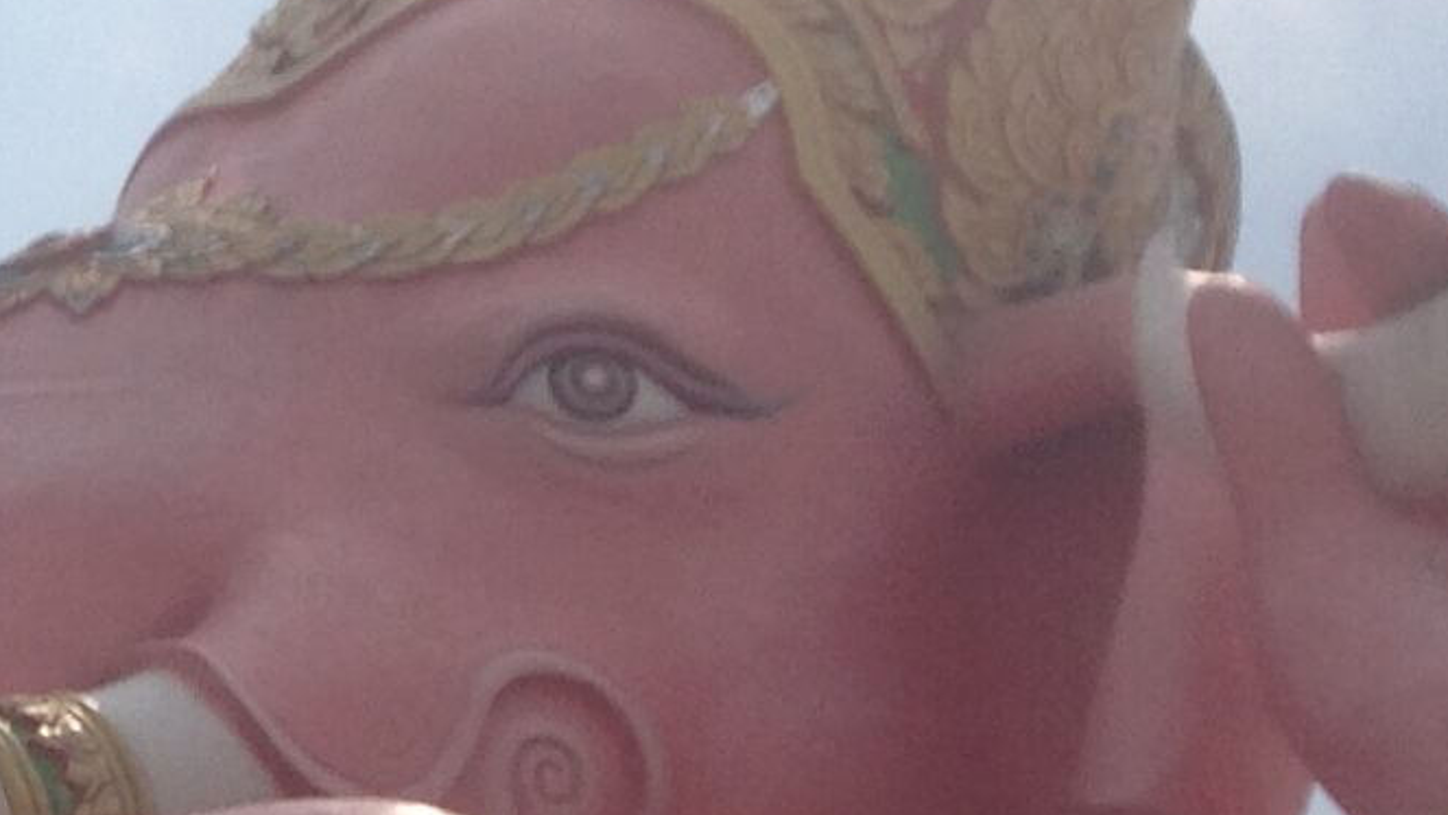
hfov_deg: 14.3
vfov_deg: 8.0
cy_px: 1462
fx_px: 5644
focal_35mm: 147
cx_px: -162
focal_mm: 4.28
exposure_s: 1/5051
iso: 64
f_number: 2.4
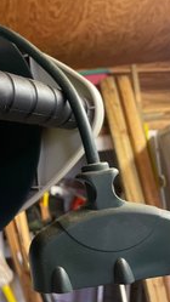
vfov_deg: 51.6
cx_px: -25
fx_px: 313
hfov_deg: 27.4
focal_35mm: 39
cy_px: 149
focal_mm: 4.2
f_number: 1.6
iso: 320
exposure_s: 1/60
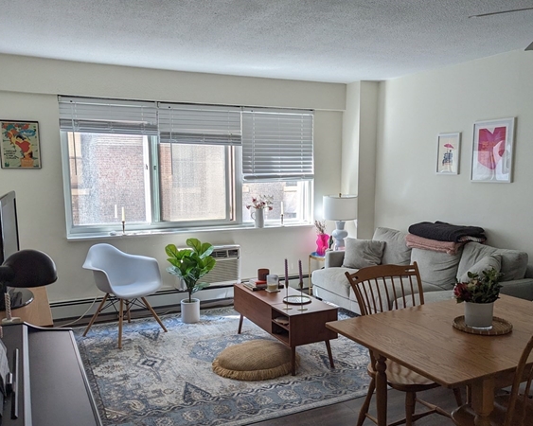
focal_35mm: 32
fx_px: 505
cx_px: 270
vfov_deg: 45.7
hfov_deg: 55.7
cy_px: 229
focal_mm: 6.81
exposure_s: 1/164
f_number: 1.85
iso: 83
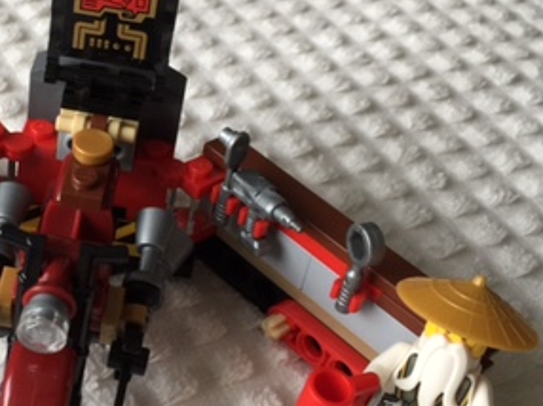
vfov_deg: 22.6
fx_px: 1019
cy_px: 192
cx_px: 114
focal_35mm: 65
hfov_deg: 29.2
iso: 32
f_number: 2.2
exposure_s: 1/40
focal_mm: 4.15
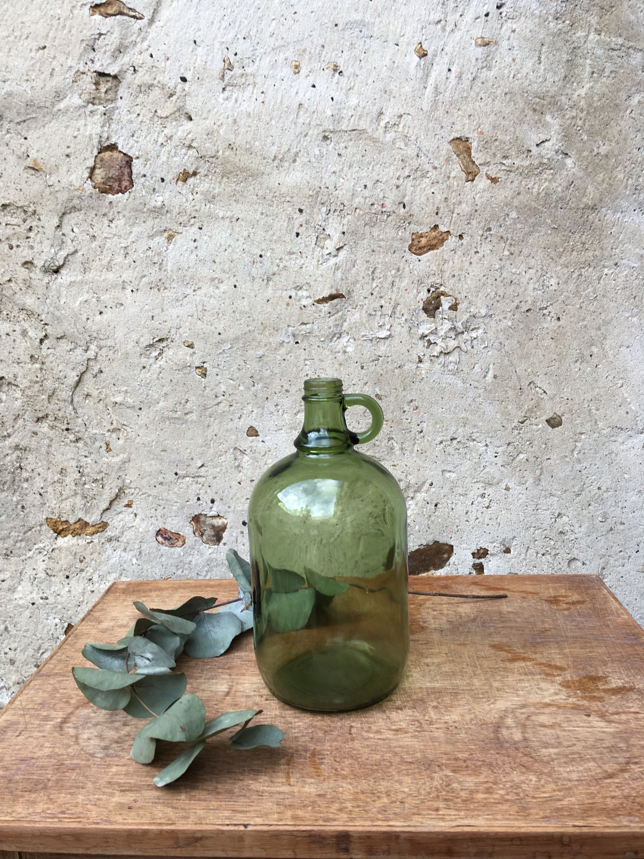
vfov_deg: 61.7
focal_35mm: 29
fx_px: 719
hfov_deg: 48.2
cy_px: 430
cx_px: 322
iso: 25
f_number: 2.2
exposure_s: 1/107
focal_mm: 4.15
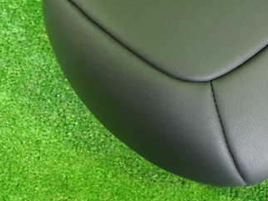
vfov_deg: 25.6
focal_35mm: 56
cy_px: 34
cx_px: 176
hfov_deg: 34.1
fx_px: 434
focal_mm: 5.4
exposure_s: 1/25
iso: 800
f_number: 2.3
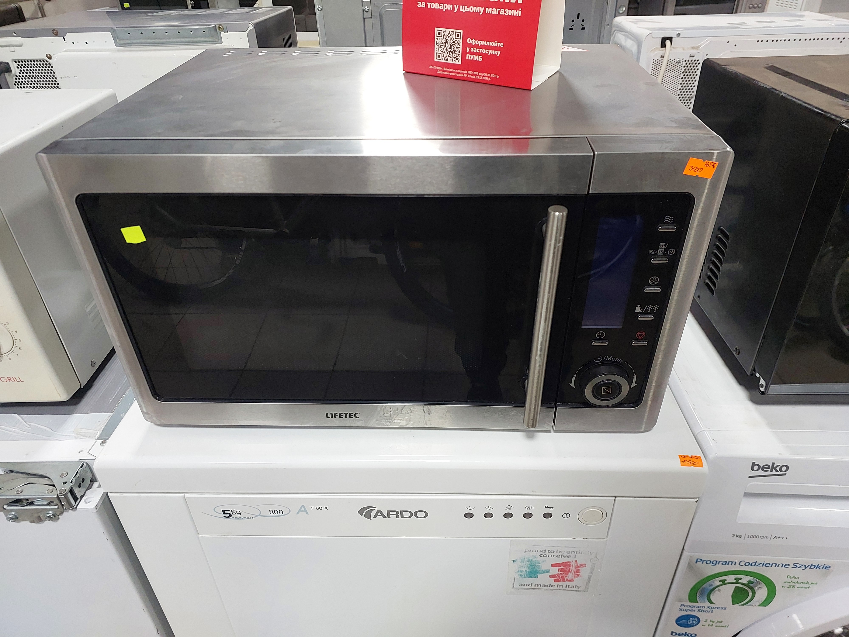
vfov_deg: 58.9
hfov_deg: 73.9
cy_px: 318
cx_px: 424
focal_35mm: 23
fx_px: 564
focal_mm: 5.06
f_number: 1.8
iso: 400
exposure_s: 1/50
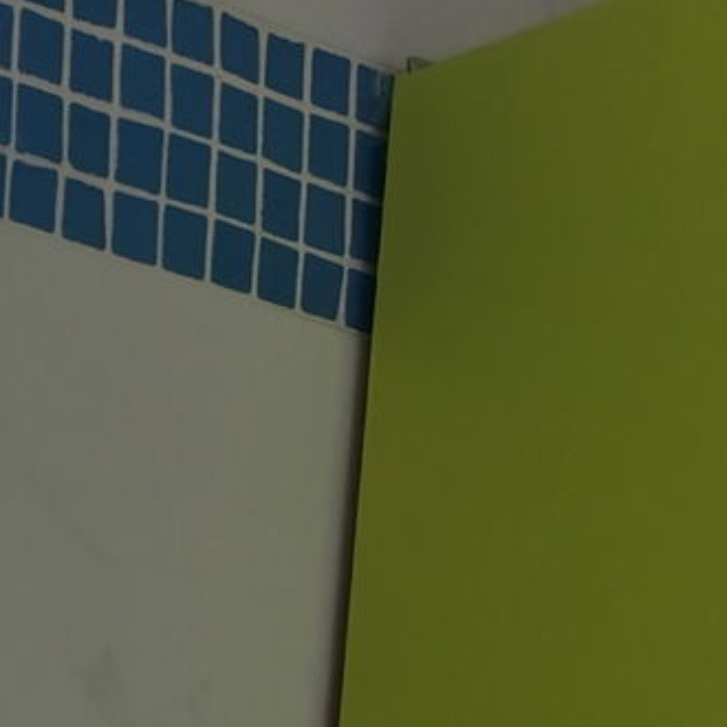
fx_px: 3113
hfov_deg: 11.8
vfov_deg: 11.3
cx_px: -762
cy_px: 1678
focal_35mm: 131
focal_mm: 6.14
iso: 250
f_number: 1.6
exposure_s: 1/100
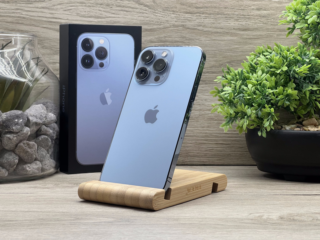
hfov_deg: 25.3
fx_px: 712
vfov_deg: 19.1
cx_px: 160
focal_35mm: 77
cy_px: 120
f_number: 2.8
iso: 80
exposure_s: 1/100
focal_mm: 9
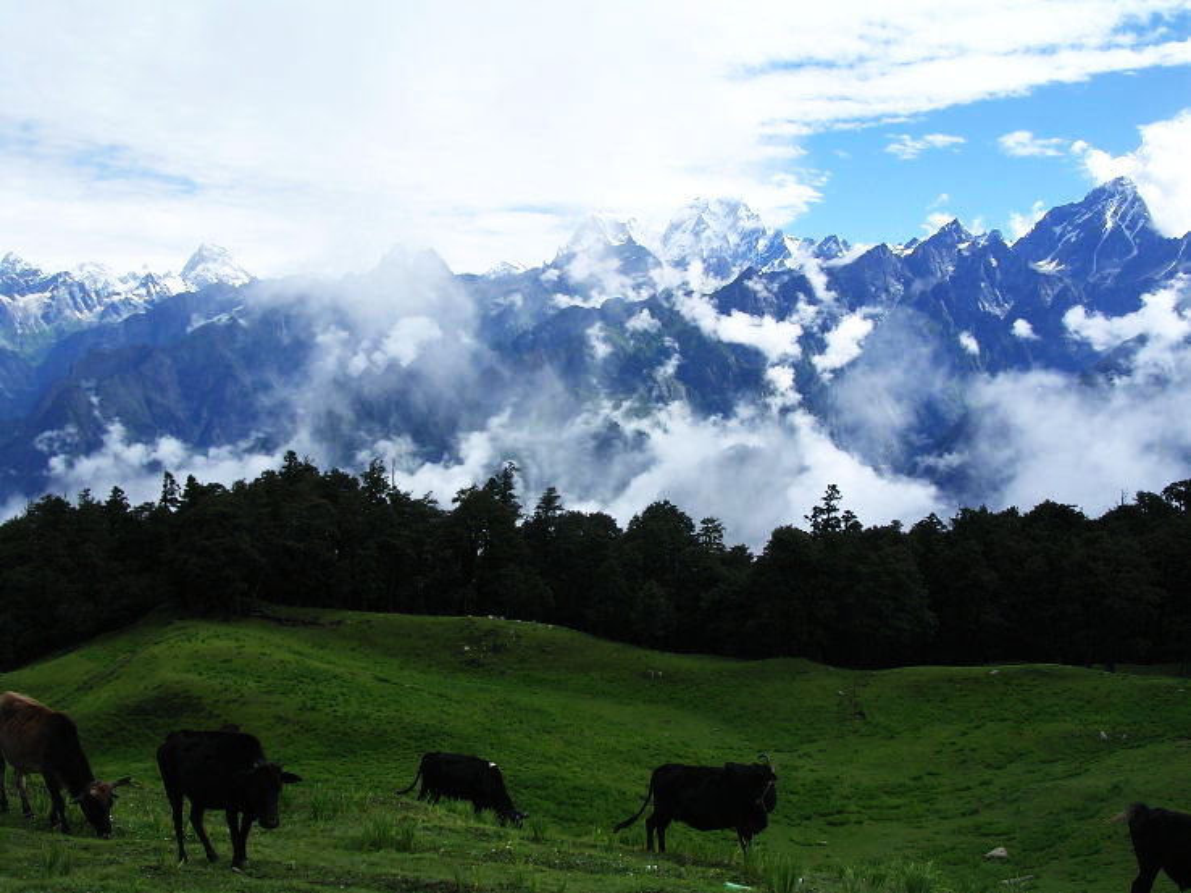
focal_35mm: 38
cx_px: 596
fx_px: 1307
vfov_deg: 37.7
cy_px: 446
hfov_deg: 49.0
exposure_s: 1/295
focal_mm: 5.8
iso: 100
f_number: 5.6
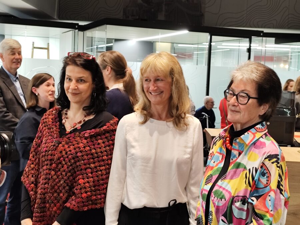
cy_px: 112
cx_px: 150
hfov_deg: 33.2
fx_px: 503
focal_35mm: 58
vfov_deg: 25.2
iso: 320
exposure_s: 1/25
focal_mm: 6.19
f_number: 1.65
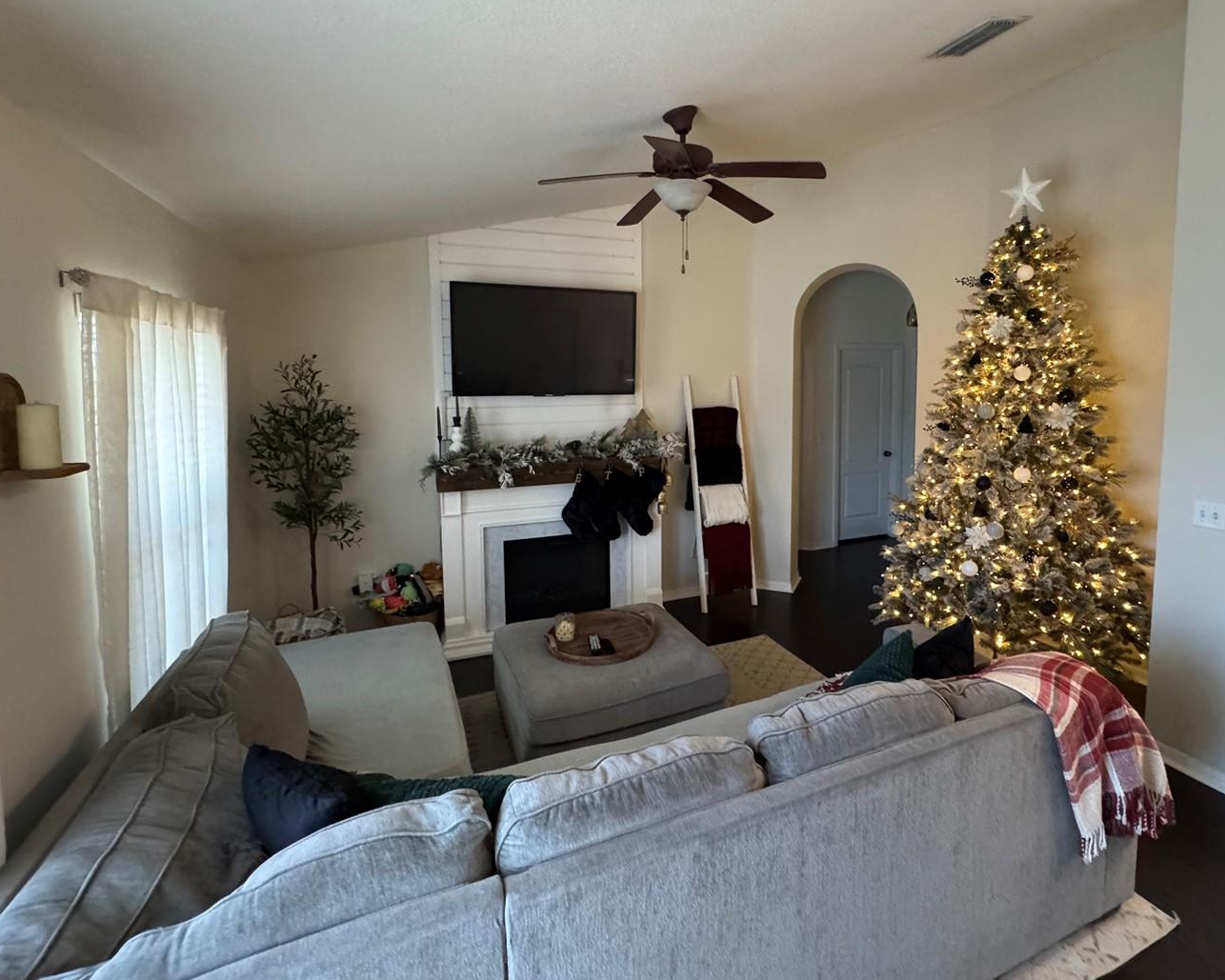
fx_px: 616
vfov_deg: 76.6
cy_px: 430
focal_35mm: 17
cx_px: 677
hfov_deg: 89.3
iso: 1000
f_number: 2.2
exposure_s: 1/60
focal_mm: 2.22
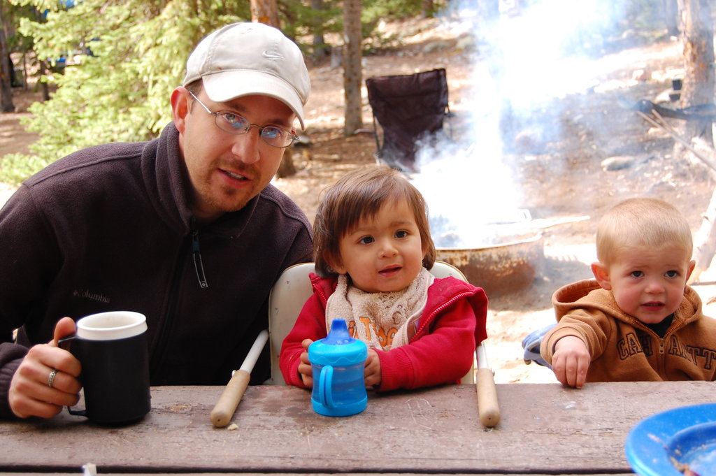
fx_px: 1133
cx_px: 358
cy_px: 238
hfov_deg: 35.1
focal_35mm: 57
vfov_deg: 23.7
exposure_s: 1/125
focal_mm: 38
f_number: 5.6
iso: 400
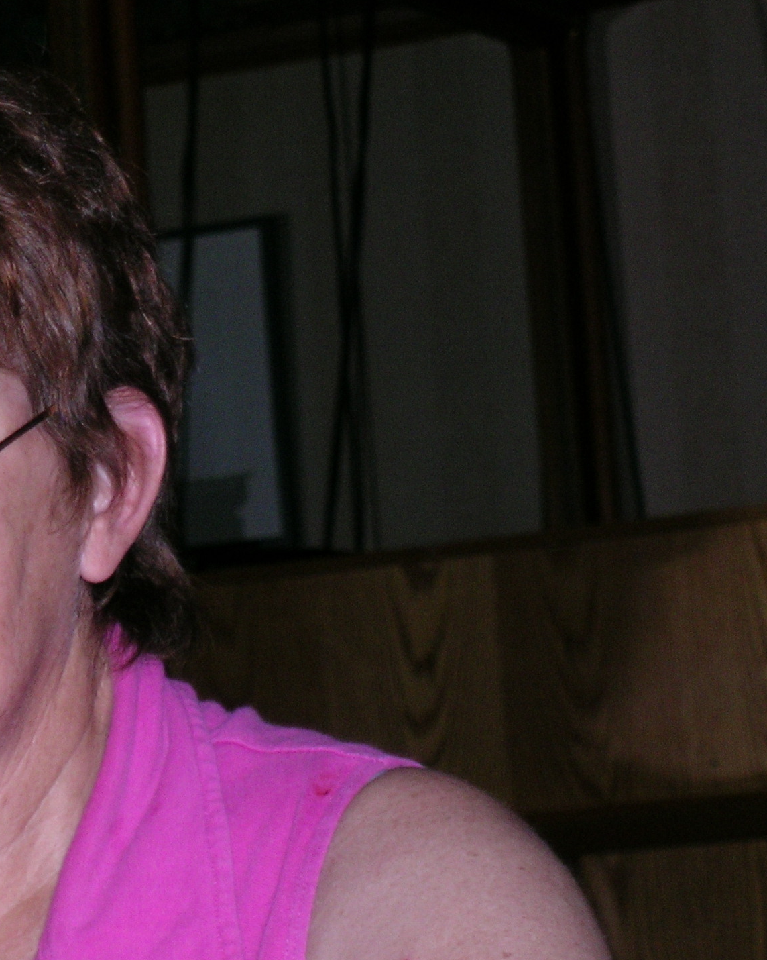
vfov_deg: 10.1
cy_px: 633
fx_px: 5422
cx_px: 46
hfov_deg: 8.1
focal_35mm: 191
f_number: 4.5
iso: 111
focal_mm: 22.5
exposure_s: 1/121
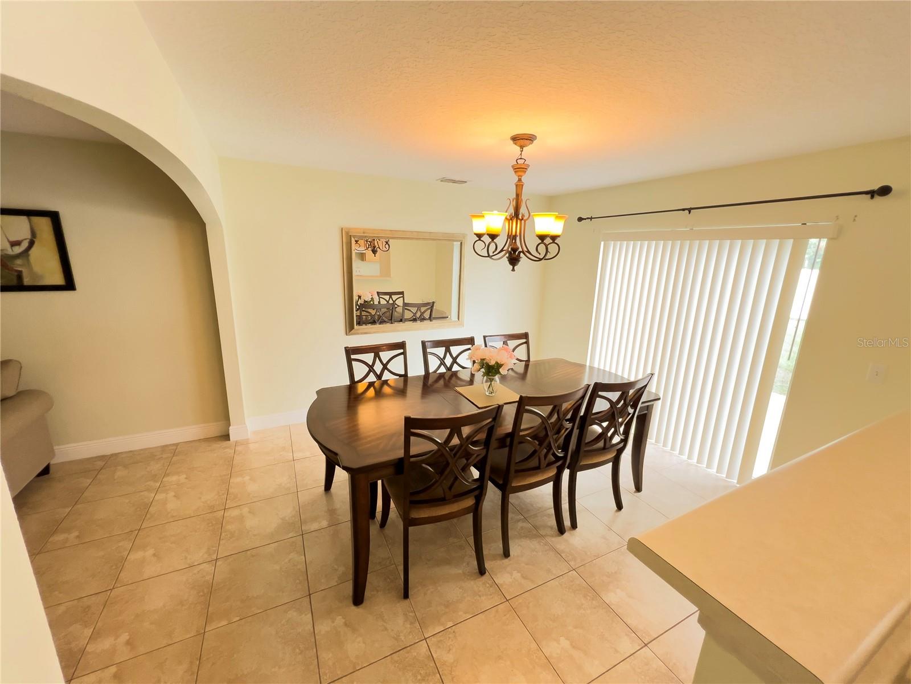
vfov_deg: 89.9
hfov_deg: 106.2
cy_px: 342
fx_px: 342
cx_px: 456
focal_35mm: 13
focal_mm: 1.57
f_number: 1.8
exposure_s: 1/60
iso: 320
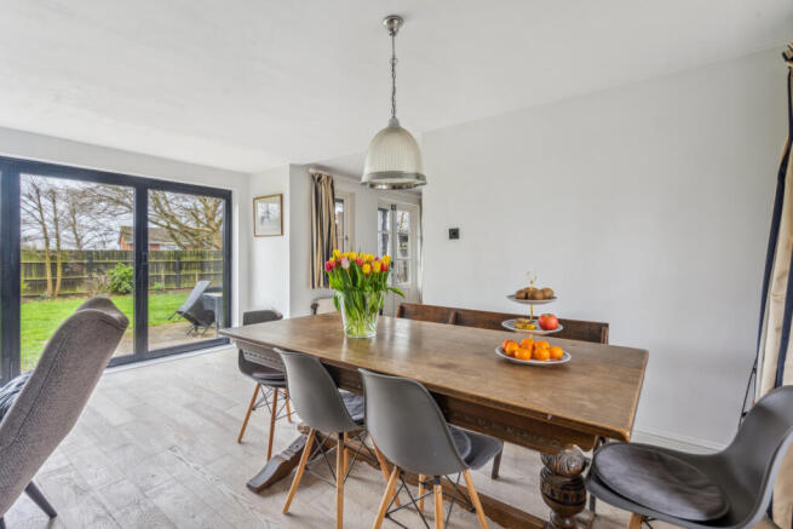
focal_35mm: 16
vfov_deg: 73.8
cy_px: 264
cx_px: 396
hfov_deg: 96.7
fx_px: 352
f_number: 8
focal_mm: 16
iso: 125
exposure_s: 1/6
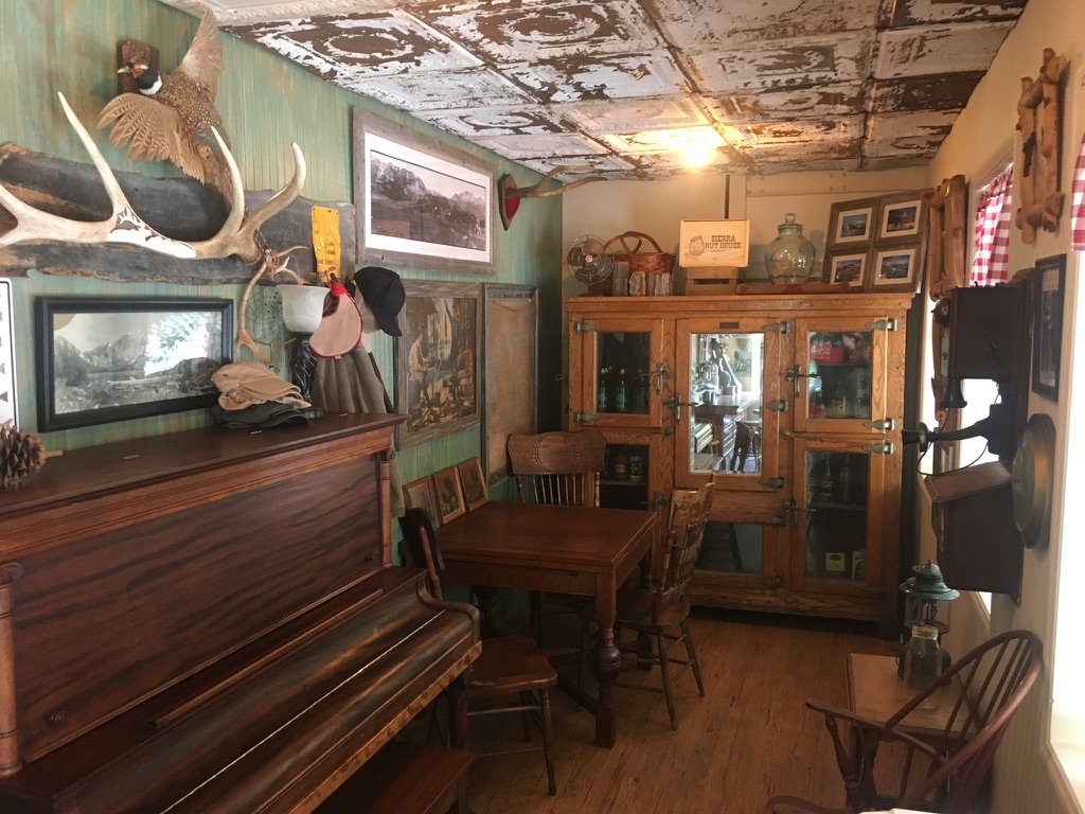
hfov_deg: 61.7
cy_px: 407
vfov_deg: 48.2
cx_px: 542
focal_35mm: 29
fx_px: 909
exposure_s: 1/30
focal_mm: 4.15
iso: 160
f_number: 2.2
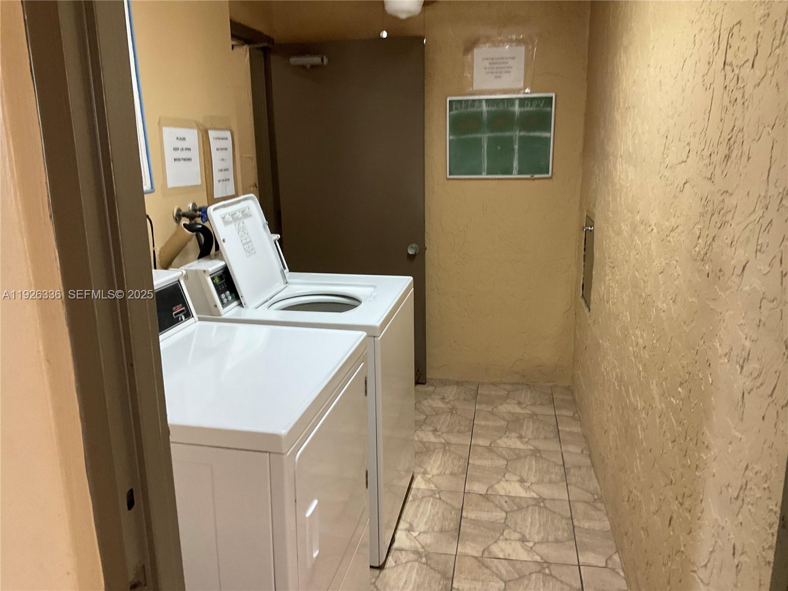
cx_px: 394
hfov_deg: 61.7
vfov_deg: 48.2
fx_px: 660
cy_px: 296
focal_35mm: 29
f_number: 1.8
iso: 125
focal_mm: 3
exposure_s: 1/60
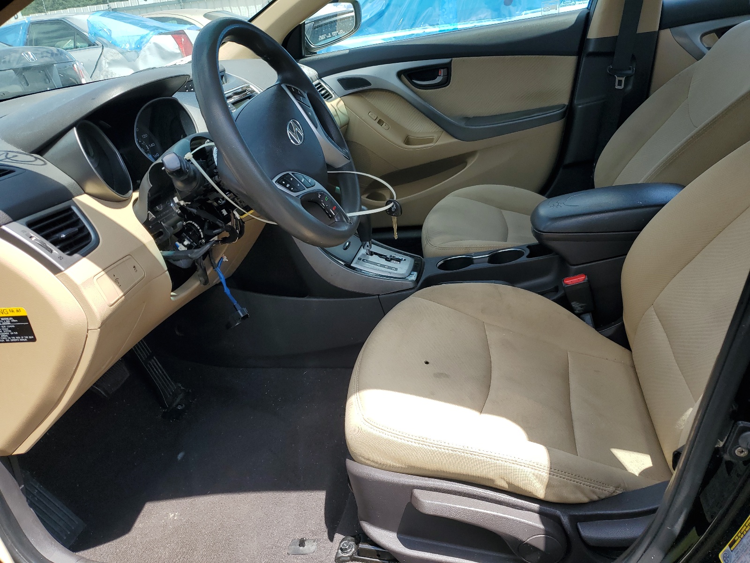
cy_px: 282
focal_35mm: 26
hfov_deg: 67.3
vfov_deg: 53.1
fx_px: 563
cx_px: 375
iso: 50
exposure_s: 1/909
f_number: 1.5
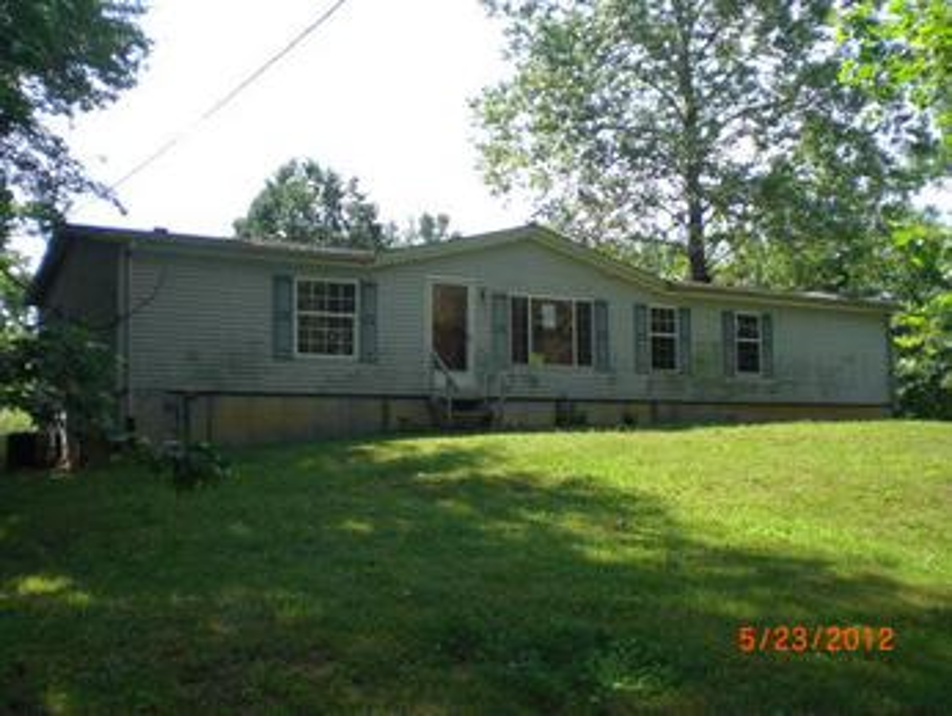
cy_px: 358
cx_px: 476
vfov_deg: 37.8
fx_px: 1046
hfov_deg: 48.9
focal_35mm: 38
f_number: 3.1
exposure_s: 1/200
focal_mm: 6.3
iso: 50
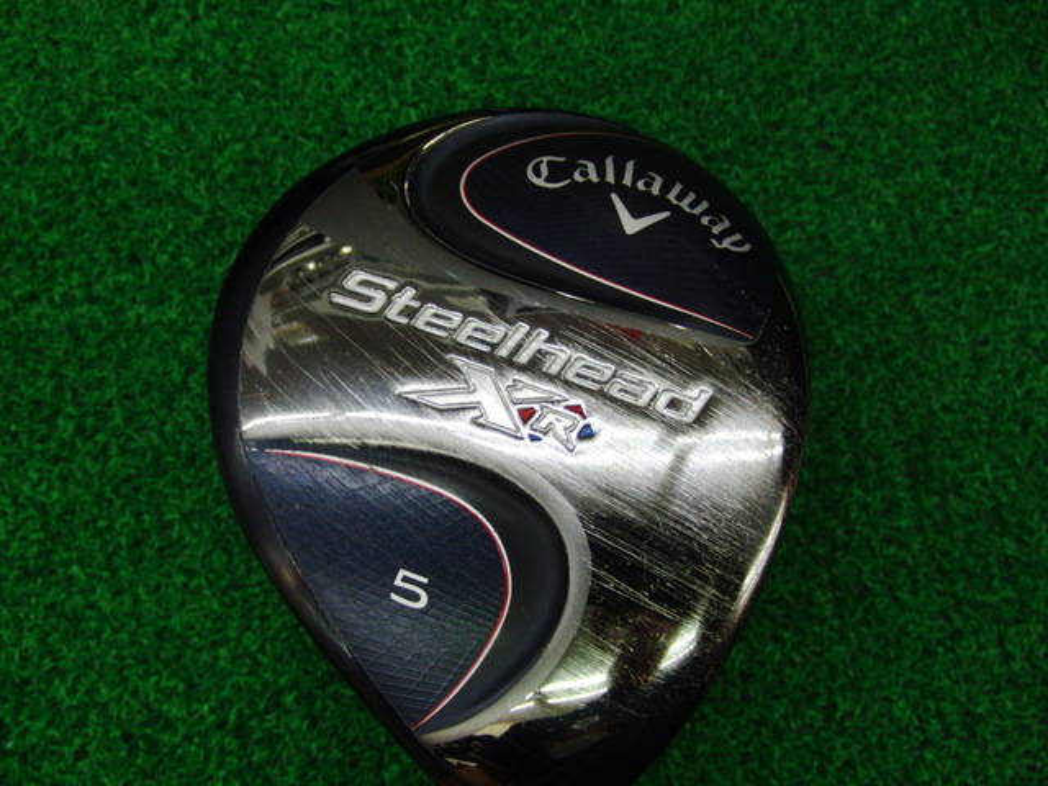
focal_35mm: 37
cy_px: 393
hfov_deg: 50.1
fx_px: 1120
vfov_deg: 38.7
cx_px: 524
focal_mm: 6.42
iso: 320
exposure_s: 1/80
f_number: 3.6
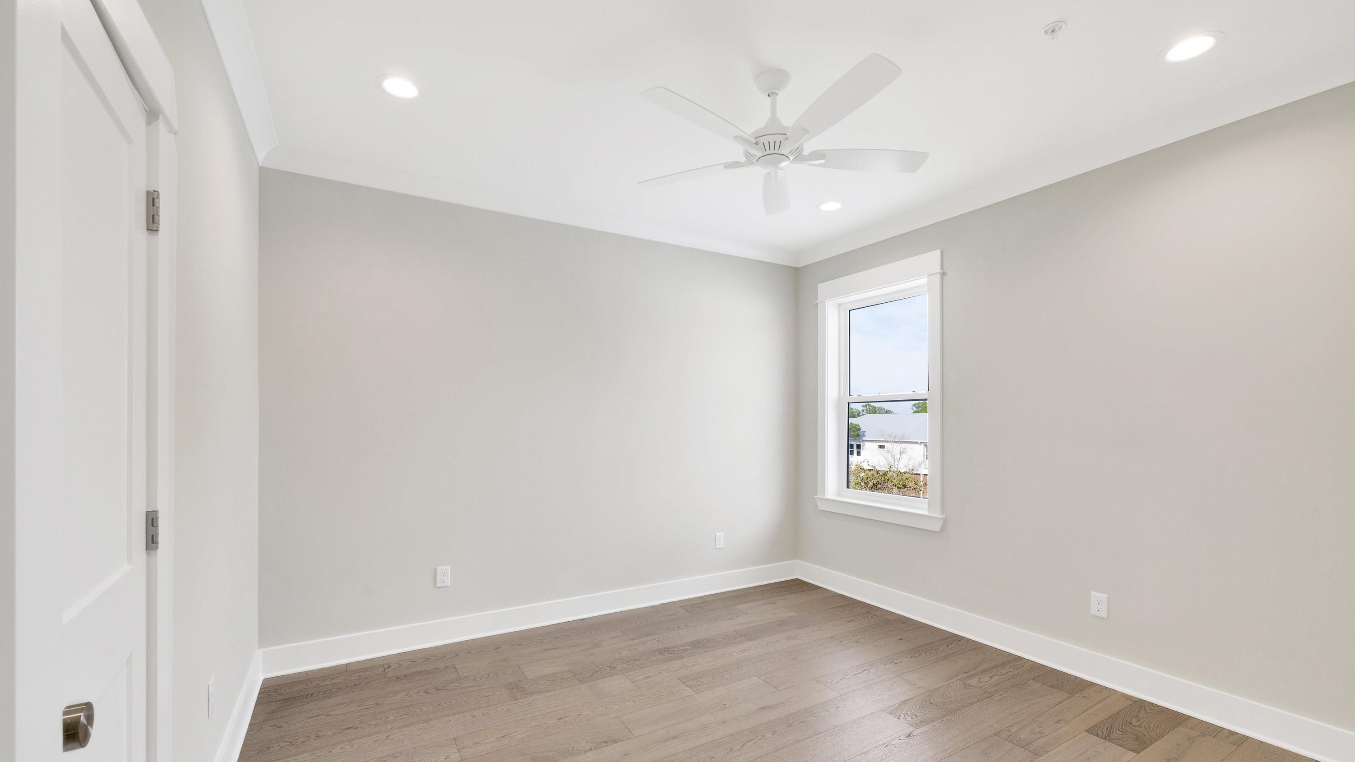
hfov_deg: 103.0
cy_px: 424
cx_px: 679
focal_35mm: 15
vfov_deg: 70.3
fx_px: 539
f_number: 11
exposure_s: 1/40
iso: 500
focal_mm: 14
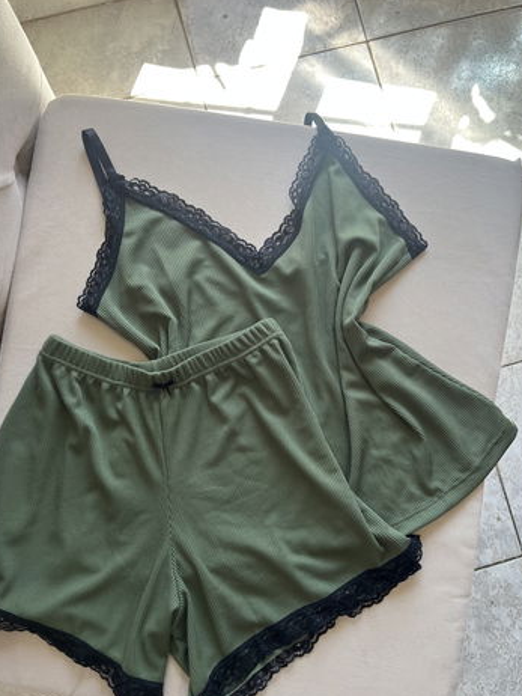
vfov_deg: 59.9
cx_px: 292
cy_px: 370
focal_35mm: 30
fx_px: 603
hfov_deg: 46.7
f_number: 1.6
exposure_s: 1/122
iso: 50
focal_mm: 5.1
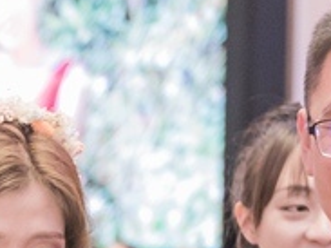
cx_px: -195
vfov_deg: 5.2
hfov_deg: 7.0
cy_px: 527
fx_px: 2676
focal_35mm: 280
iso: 3200
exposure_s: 1/200
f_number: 3.2
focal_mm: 52
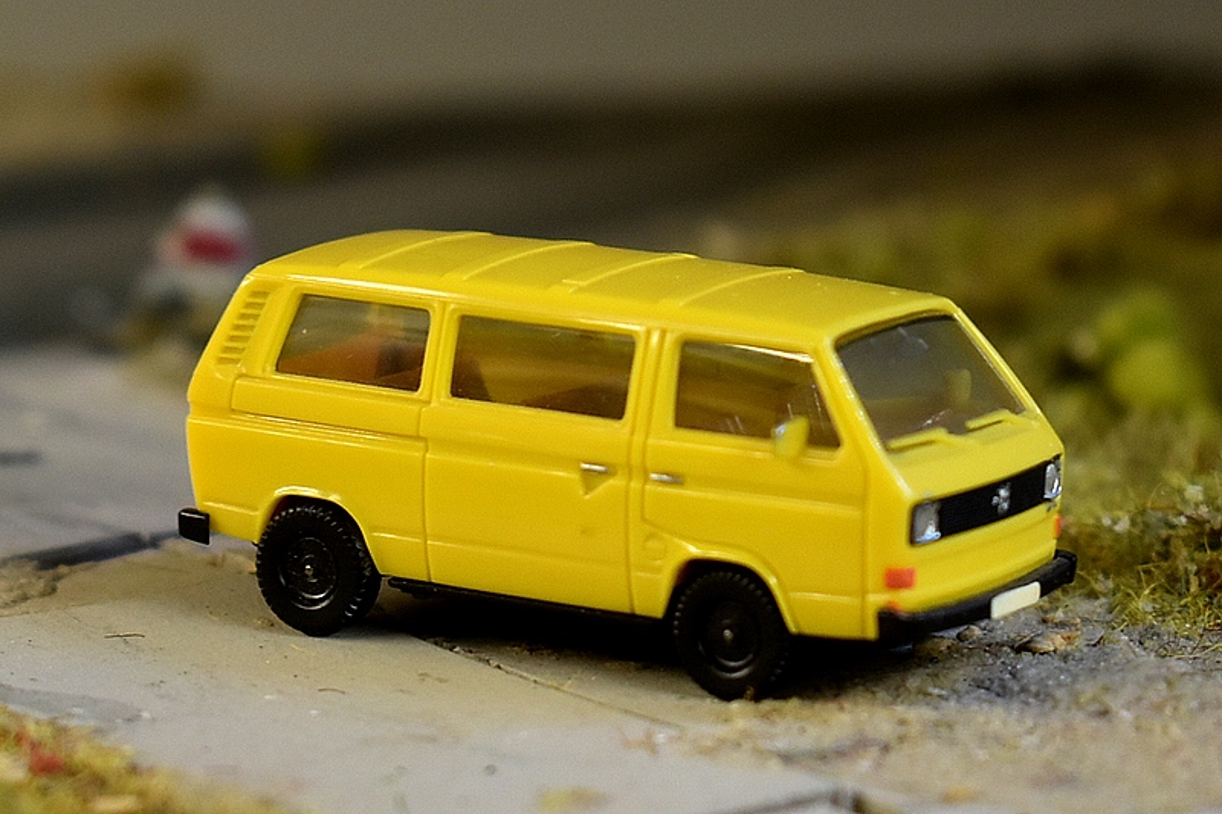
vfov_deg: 16.5
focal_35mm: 82
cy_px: 407
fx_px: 2800
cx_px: 611
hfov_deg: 24.6
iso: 800
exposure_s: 1/60
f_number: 5.6
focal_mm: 55
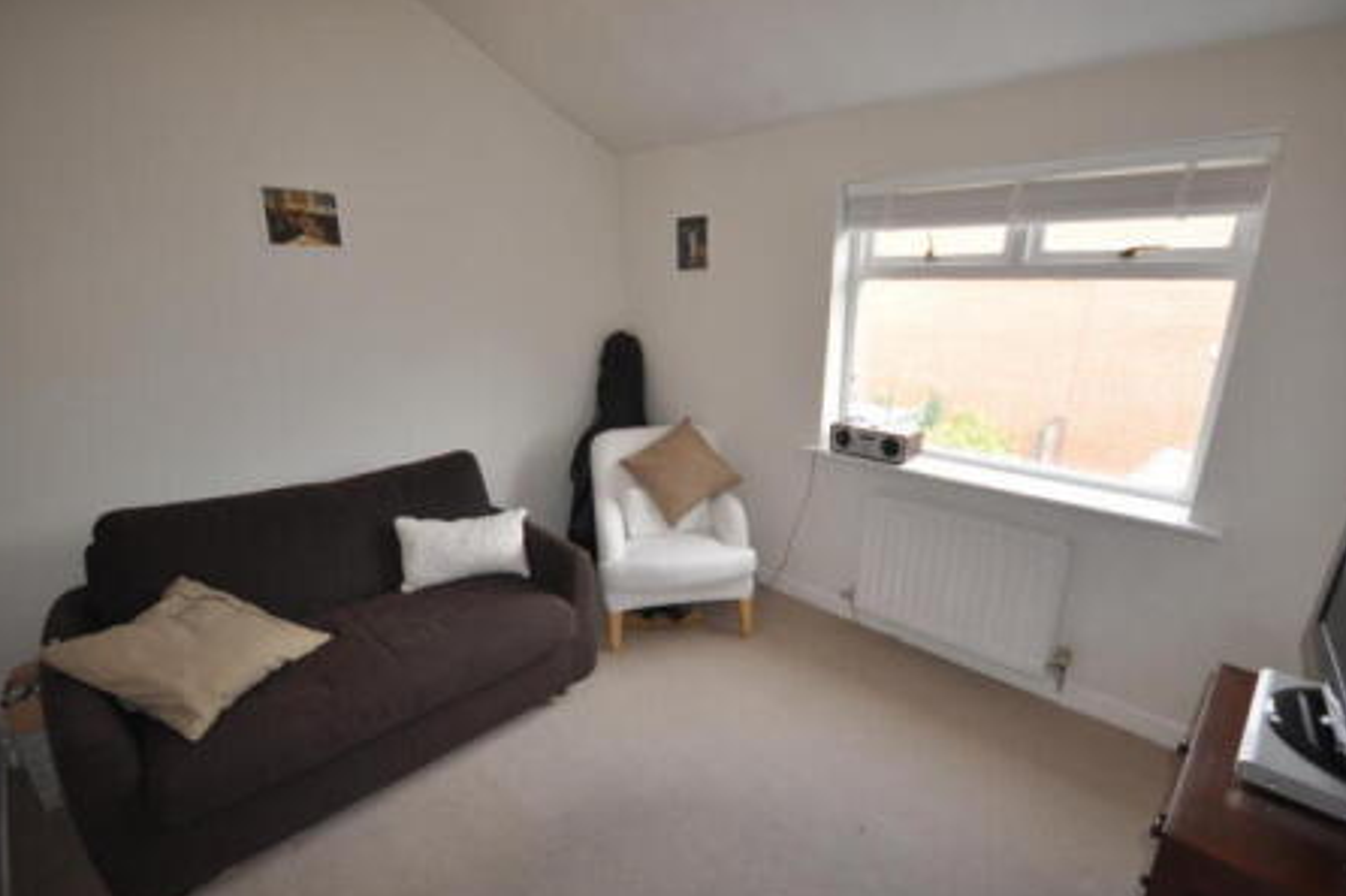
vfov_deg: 73.7
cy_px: 469
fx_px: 598
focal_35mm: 16
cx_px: 685
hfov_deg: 96.7
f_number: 4
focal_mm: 10
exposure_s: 1/125
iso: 500
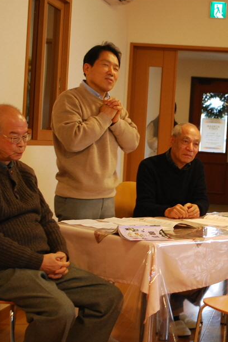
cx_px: 212
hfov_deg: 17.6
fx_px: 722
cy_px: 173
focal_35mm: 76
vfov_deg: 26.7
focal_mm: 32
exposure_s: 1/30
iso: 560
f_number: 5
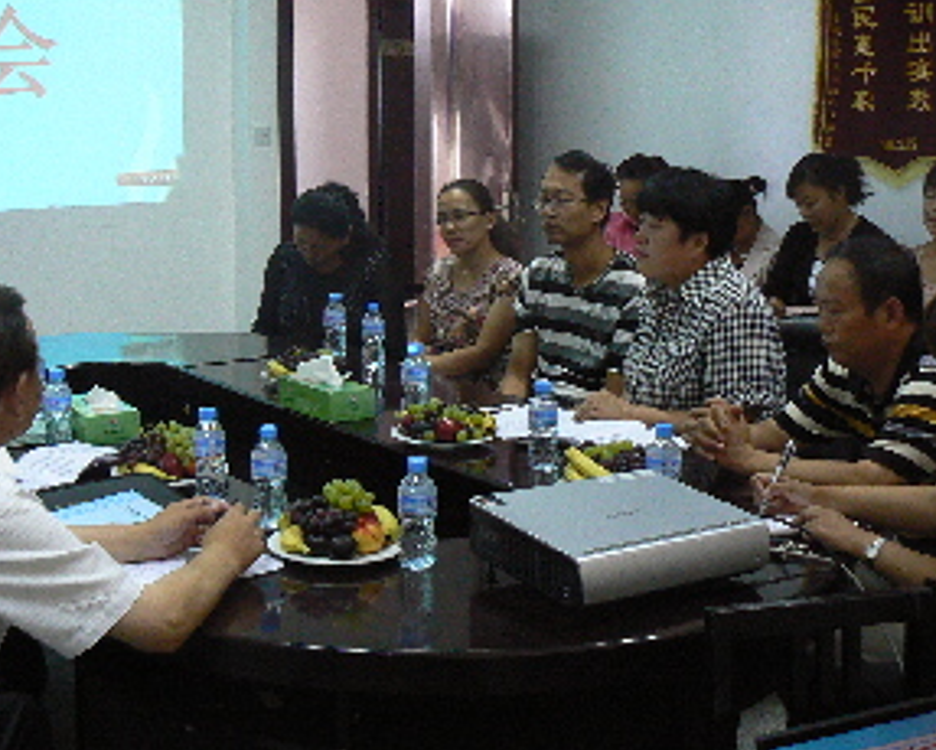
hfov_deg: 33.9
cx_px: 321
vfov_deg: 27.5
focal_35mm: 55
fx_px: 1525
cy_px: 259
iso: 200
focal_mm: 6
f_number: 2.8
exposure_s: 1/30
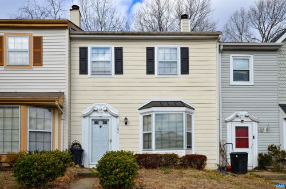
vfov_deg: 43.4
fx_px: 238
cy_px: 94
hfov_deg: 62.0
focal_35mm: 30
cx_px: 143
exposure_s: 1/250
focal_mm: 20
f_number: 8
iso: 100
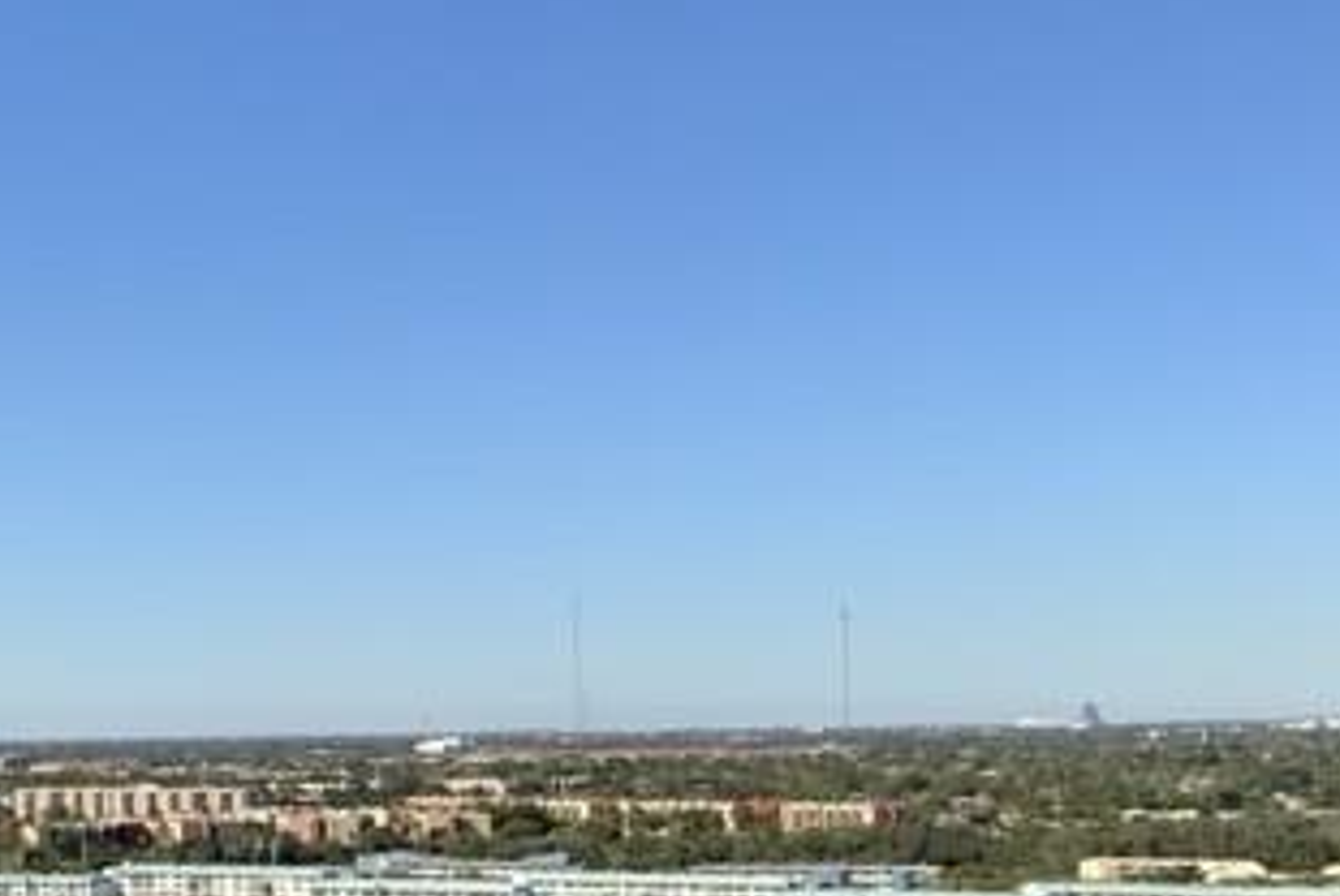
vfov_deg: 21.5
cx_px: 478
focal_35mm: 62
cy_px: 793
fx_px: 2310
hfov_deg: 32.2
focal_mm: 3
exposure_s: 1/2320
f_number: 1.8
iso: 16
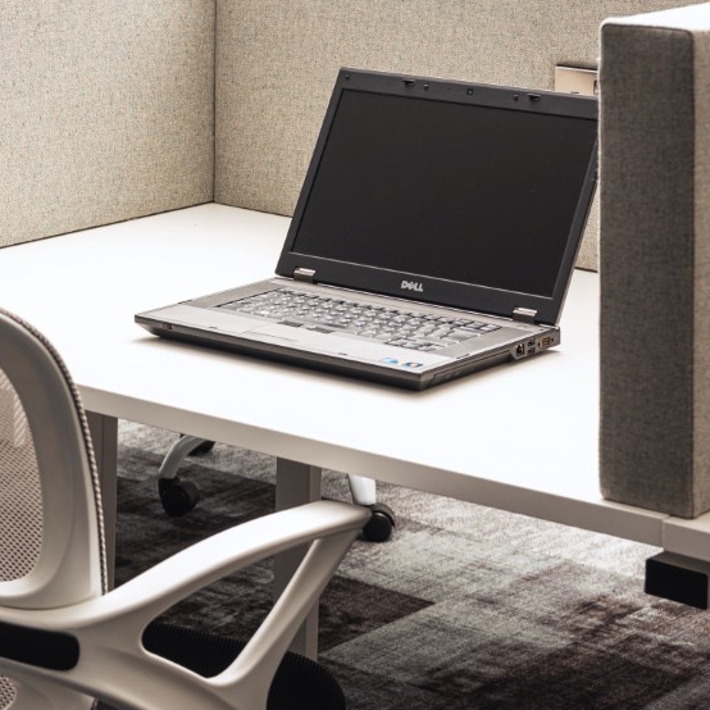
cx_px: 214
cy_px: 338
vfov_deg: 15.0
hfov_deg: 15.0
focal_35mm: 116
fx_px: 2692
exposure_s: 1/200
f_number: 8
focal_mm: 70
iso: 400
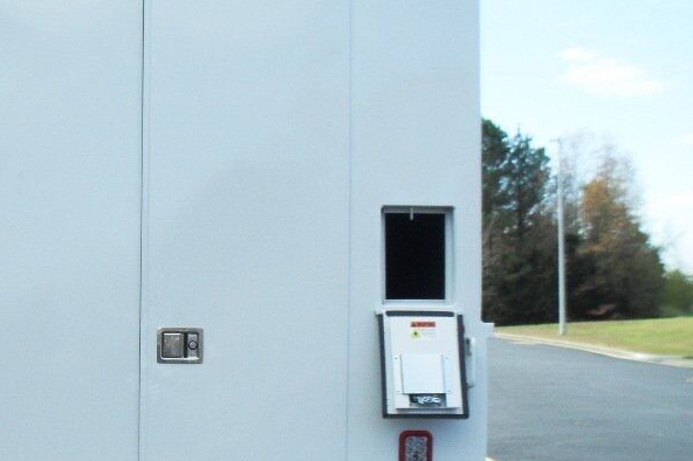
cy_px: 351
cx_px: 146
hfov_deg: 31.2
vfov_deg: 21.3
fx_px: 1212
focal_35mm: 63
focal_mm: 6.3
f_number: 8.4
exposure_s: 1/90
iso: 100
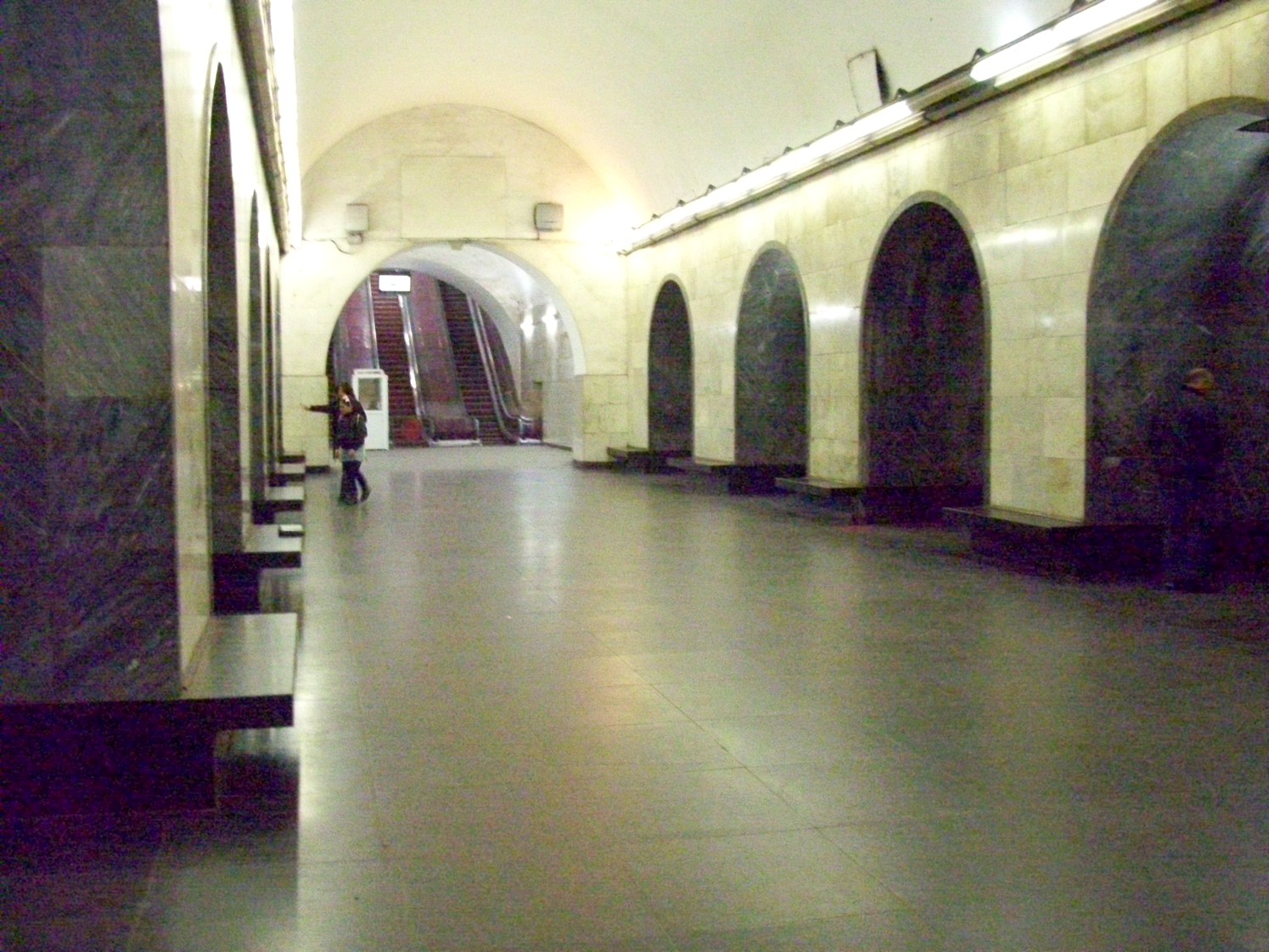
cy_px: 476
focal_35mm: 34
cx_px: 634
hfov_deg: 54.0
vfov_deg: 41.8
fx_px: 1246
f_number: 2.9
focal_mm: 5.7
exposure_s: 1/15
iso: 1250
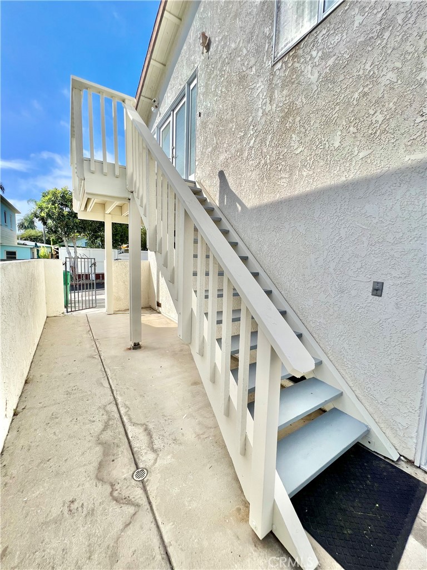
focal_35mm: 13
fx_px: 214
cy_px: 285
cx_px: 214
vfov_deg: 106.2
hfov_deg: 89.9
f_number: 1.8
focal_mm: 1.57
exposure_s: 1/1410
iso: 32
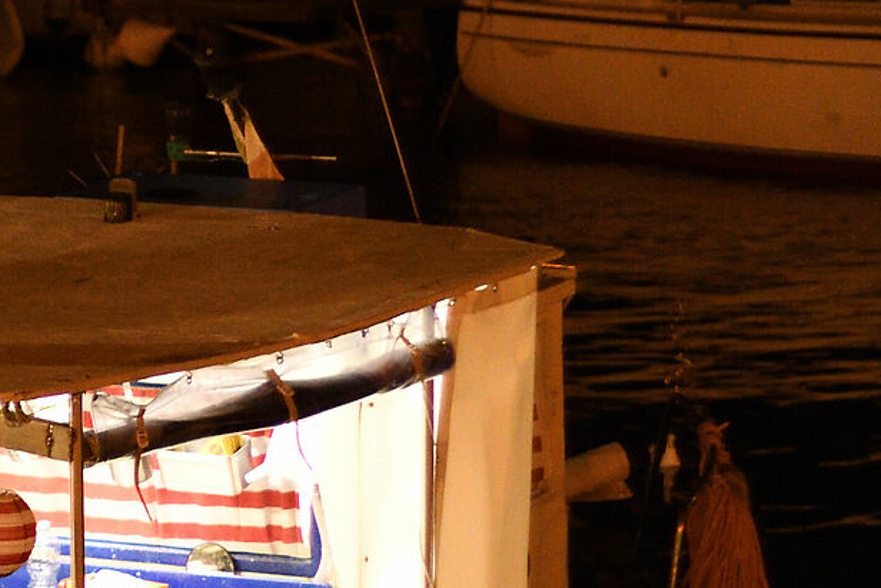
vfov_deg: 4.7
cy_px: 714
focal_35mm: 292
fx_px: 7147
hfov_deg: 6.9
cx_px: -585
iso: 1250
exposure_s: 1/100
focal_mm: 50
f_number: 2.2
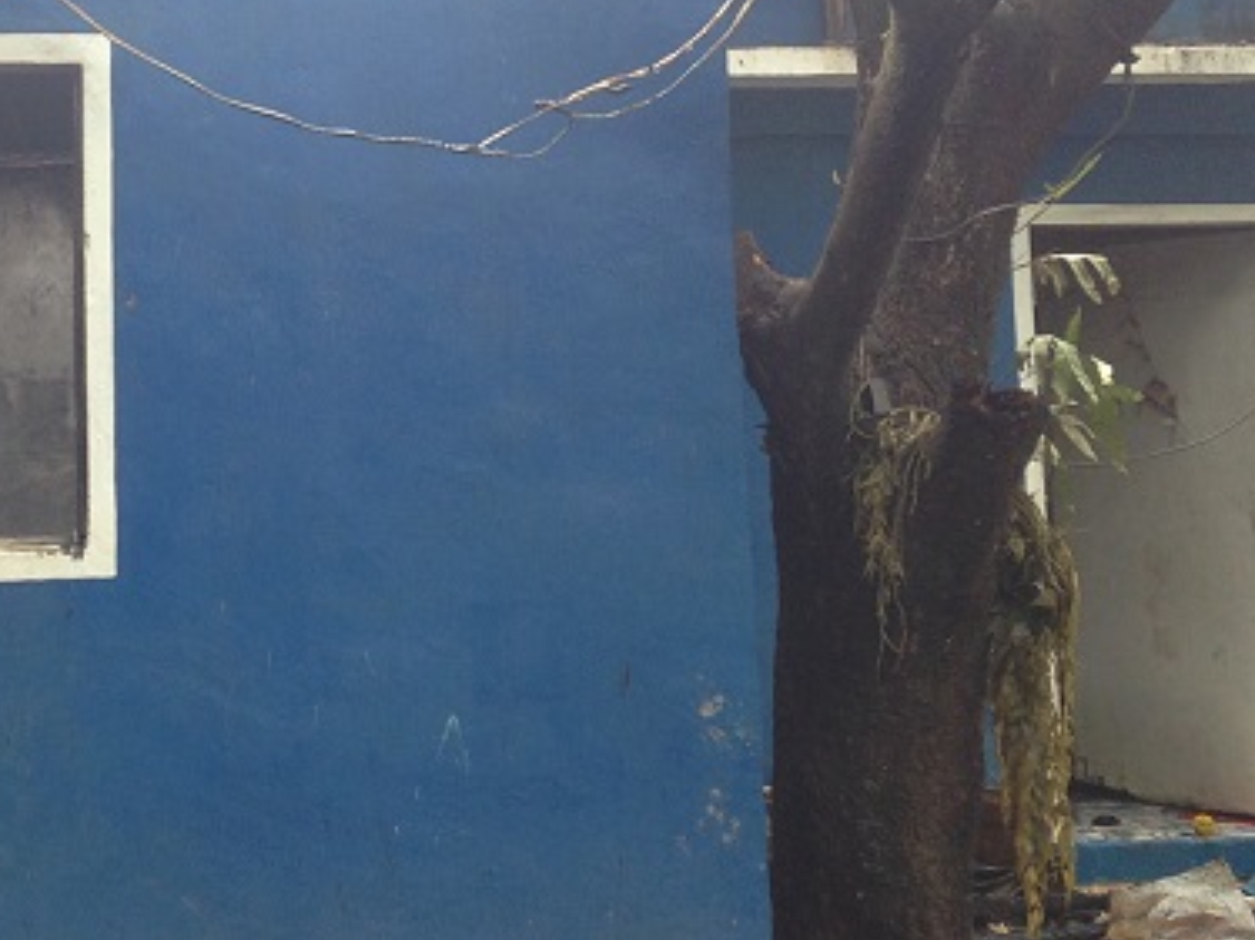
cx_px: 231
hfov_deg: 27.5
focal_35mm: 69
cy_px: 244
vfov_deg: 21.1
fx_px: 2501
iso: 50
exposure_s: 1/120
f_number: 2.4
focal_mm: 4.12
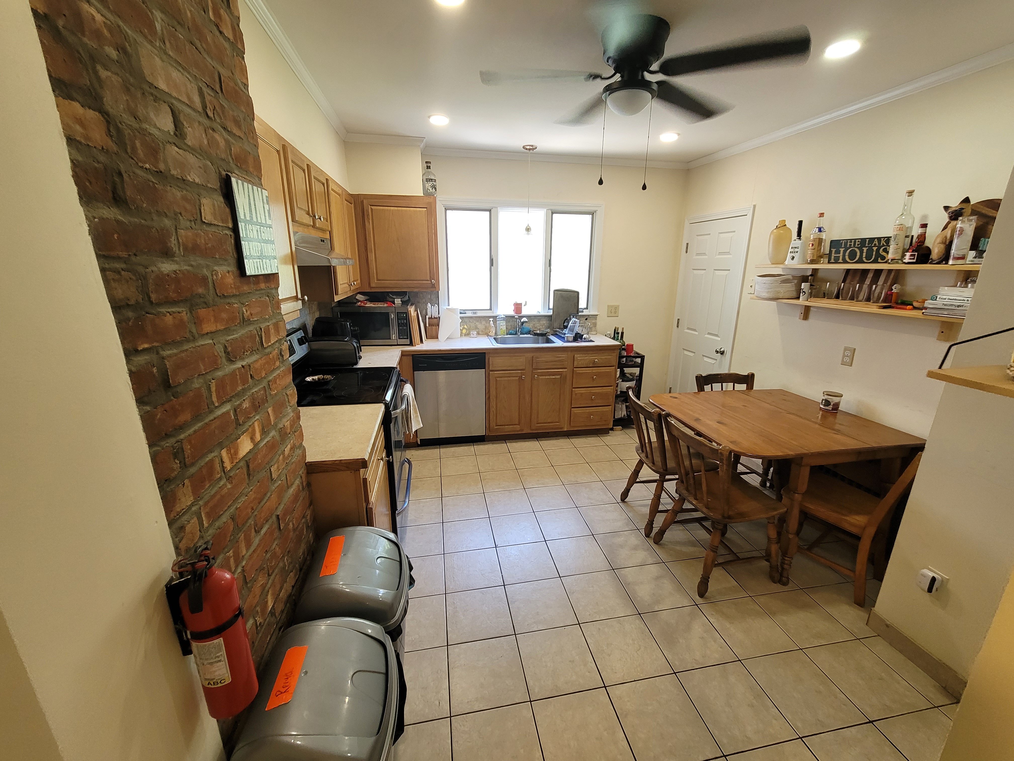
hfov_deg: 106.2
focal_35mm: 13
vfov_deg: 89.9
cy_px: 380
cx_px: 507
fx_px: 381
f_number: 2.2
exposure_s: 1/60
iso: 160
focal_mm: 2.2
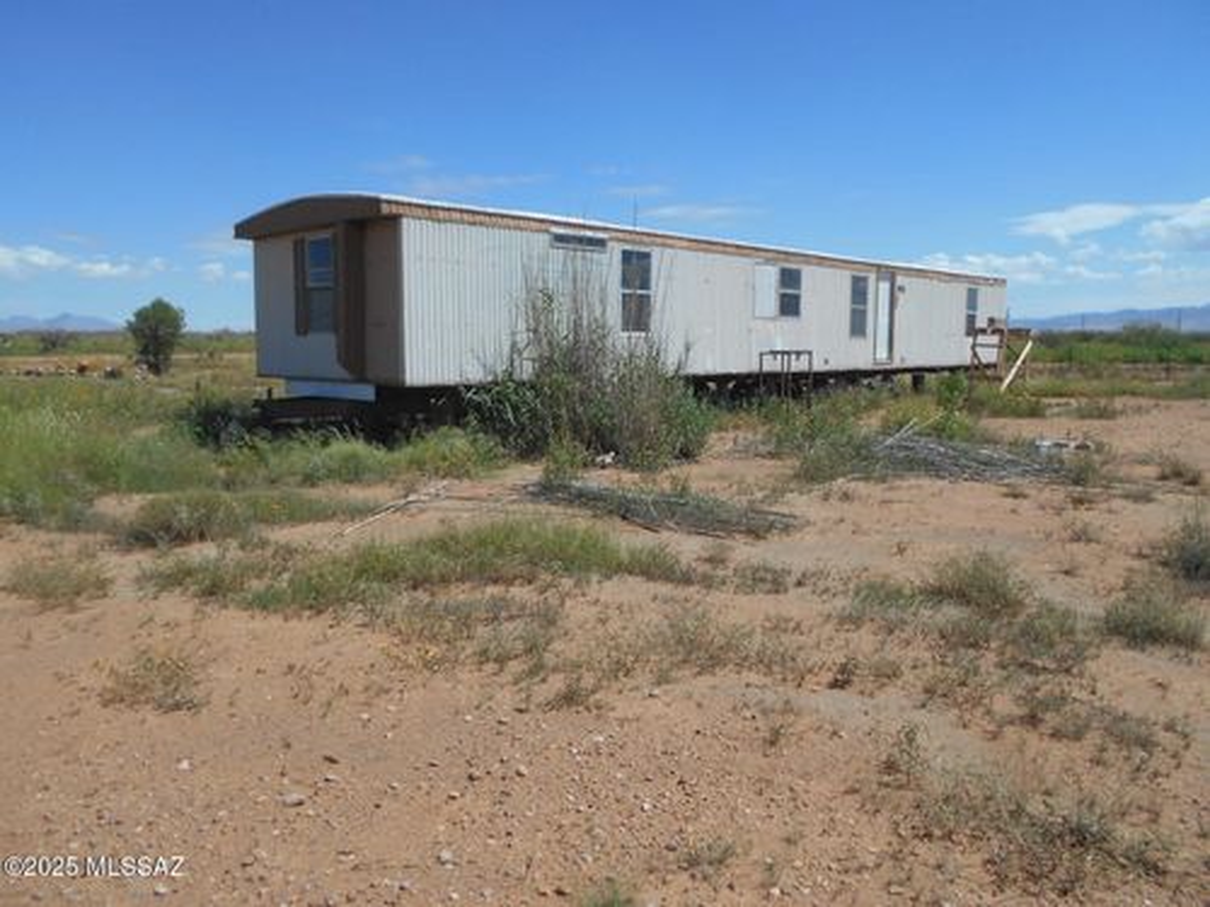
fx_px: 909
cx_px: 605
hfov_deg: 67.3
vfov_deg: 53.1
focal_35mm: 26
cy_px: 454
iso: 80
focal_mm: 4.6
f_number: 3.2
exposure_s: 1/1600
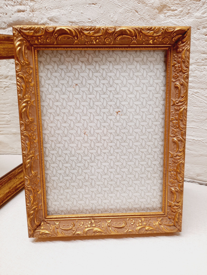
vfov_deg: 69.4
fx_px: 199
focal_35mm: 25
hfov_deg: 54.9
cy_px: 138
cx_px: 104
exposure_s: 1/33
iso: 32
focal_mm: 4.6
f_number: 2
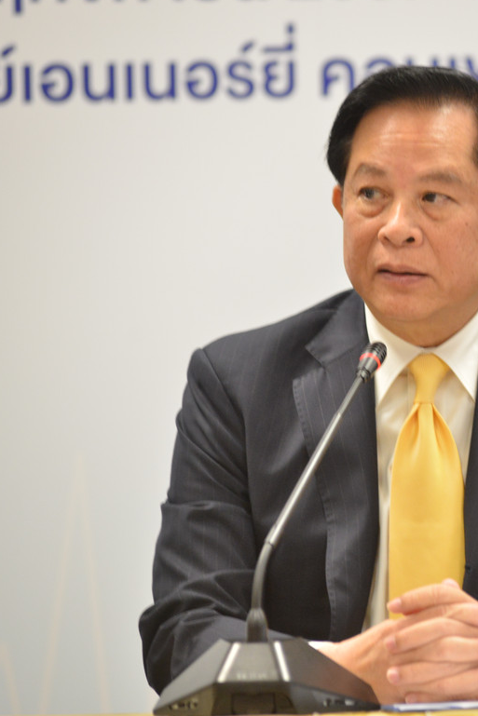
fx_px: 5275
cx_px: 516
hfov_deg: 5.2
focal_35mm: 265
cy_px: 351
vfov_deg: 7.8
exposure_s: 1/125
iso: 2000
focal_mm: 170
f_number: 4
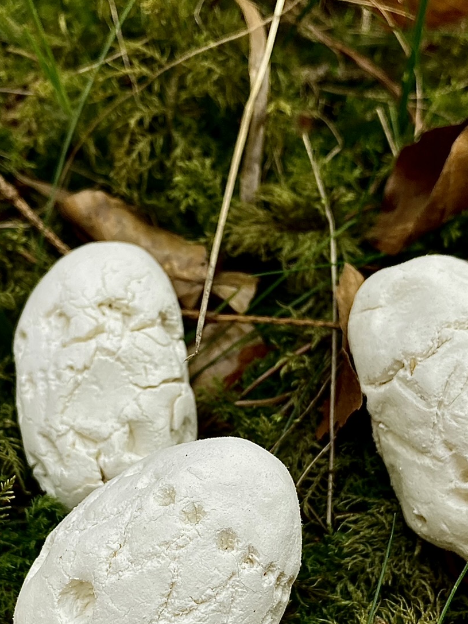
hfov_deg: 29.7
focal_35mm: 49
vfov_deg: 38.3
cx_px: 223
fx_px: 883
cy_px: 432
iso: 40
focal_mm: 4.25
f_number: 1.8
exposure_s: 1/122
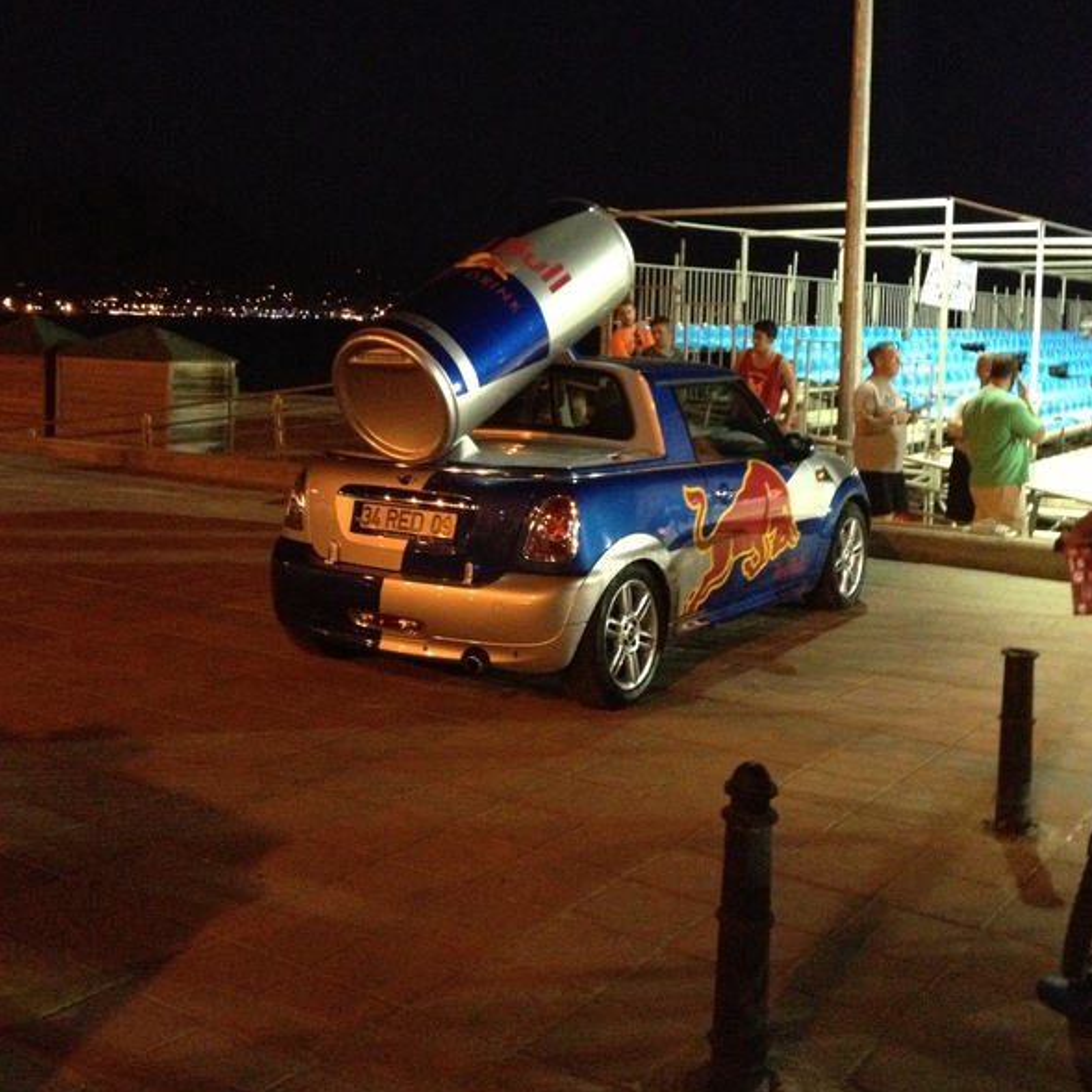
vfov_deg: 39.9
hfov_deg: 40.0
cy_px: 443
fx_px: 1499
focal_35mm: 42
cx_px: 554
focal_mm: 4.28
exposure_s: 1/15
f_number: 2.4
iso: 800
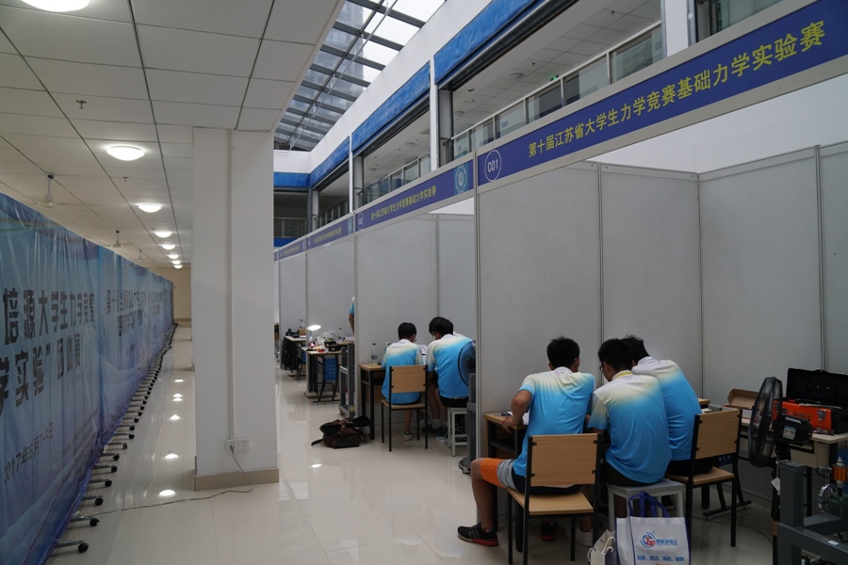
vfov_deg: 53.1
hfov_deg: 73.7
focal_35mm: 24
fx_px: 565
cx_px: 424
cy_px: 282
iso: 640
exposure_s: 1/60
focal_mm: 16
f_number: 4
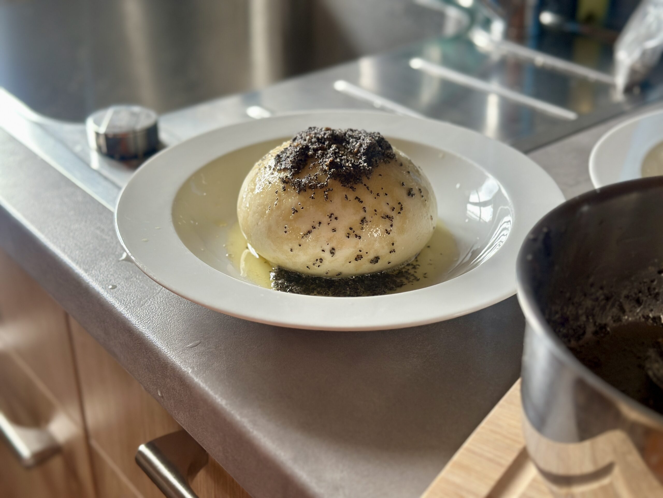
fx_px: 919
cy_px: 249
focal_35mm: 48
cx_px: 332
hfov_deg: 39.7
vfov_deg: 30.3
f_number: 1.78
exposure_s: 1/50
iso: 100
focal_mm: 6.86
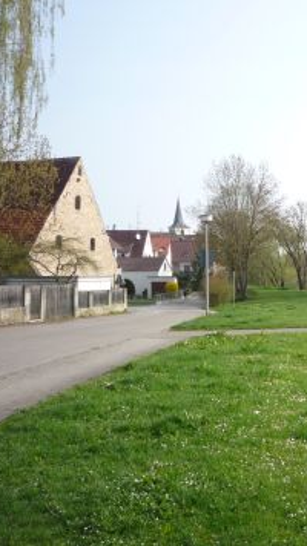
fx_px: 681
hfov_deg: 23.9
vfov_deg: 43.7
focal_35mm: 47
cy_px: 273
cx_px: 333
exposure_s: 1/320
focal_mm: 5.2
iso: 100
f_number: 4
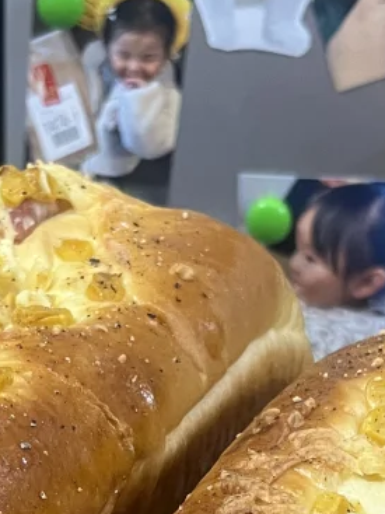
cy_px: 524
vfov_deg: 18.7
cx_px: 120
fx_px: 1513
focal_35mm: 102
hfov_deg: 14.5
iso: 200
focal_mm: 5.7
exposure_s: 1/50
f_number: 1.5
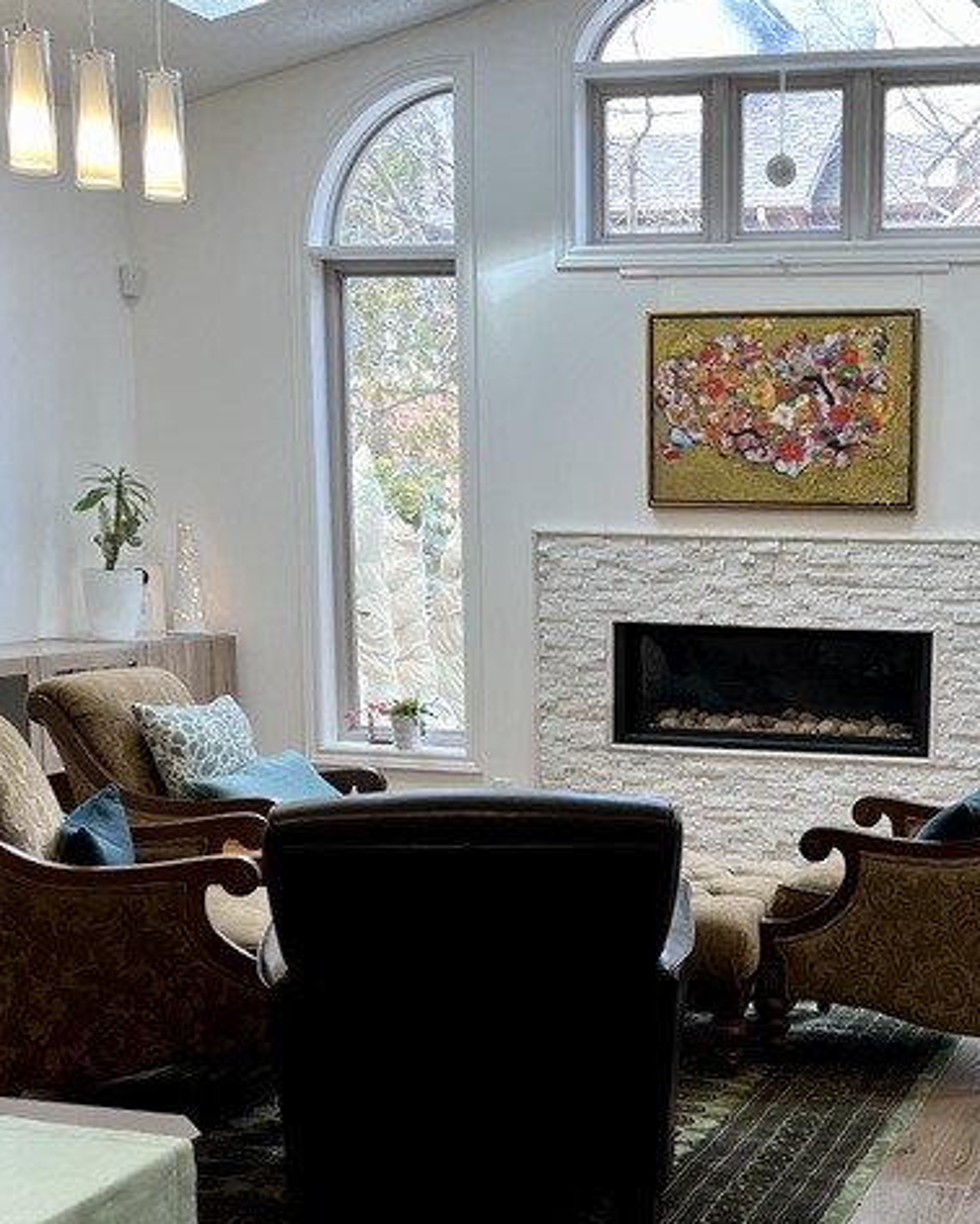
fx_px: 1993
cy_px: 856
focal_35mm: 55
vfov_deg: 33.7
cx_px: 780
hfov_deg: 27.1
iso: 50
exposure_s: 1/120
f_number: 1.5
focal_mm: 5.7
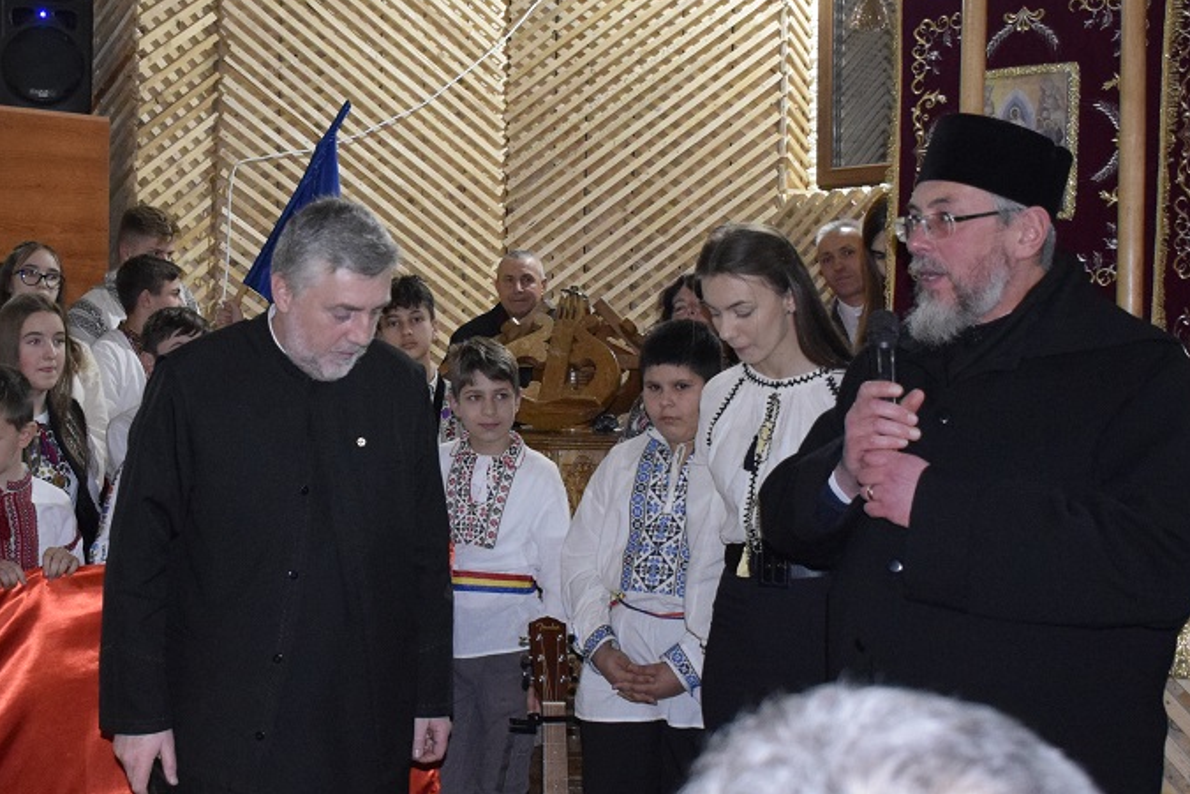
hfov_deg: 40.6
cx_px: 405
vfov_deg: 28.1
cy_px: 372
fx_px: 1587
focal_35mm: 48
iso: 3200
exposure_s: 1/60
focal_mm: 18
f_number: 3.5
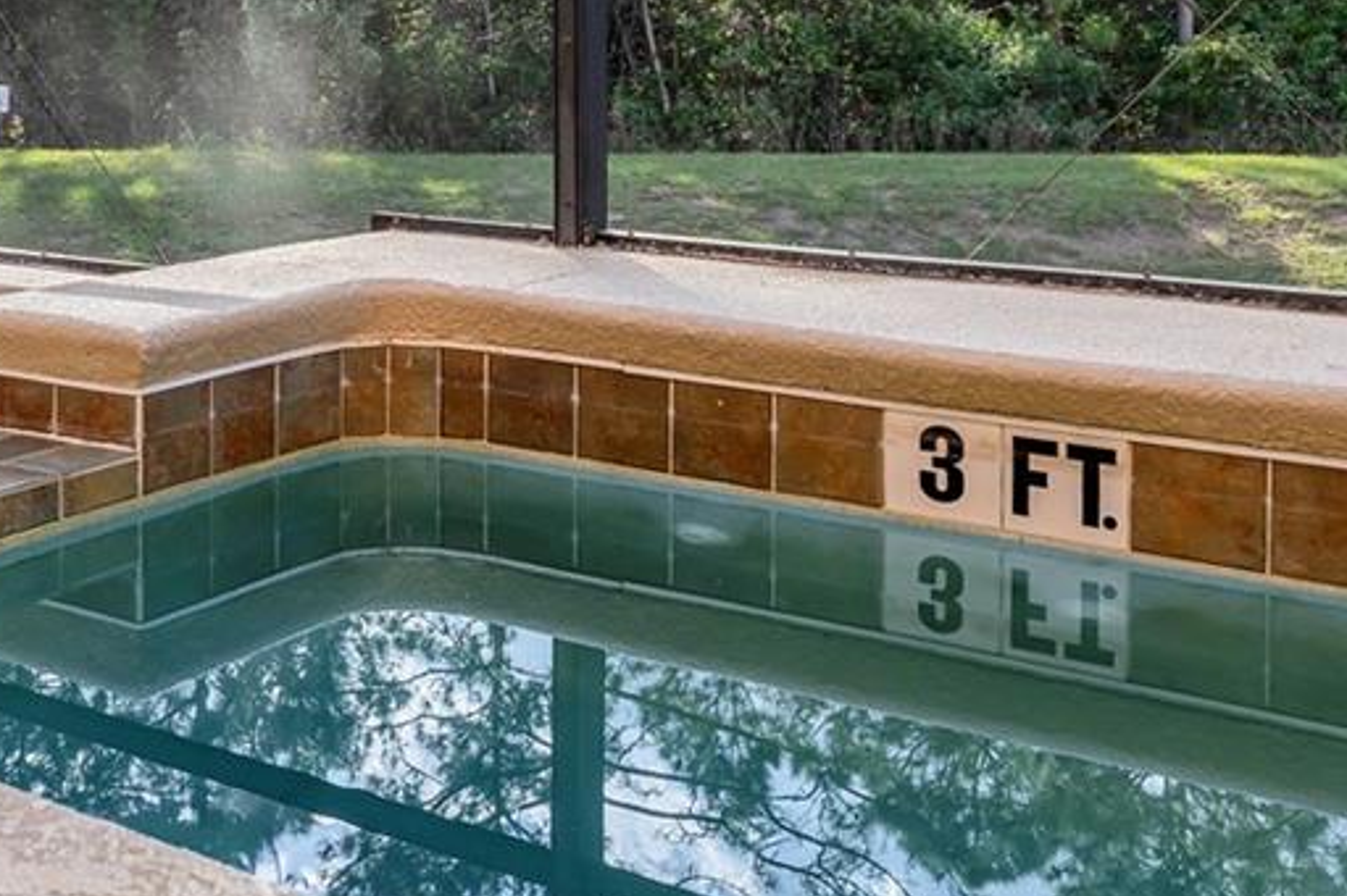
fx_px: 1870
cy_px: 129
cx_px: 213
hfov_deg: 37.7
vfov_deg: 26.3
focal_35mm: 50
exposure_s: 1/125
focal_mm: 16
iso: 100
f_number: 5.6
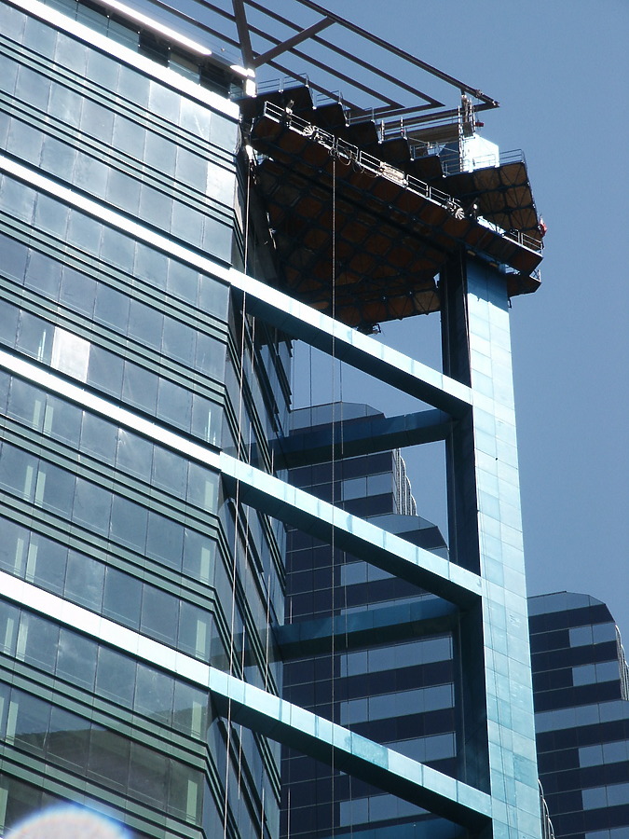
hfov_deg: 10.7
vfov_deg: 14.2
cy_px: 420
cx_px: 314
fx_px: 3368
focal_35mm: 139
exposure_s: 1/250
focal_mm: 28.22
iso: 64
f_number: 8
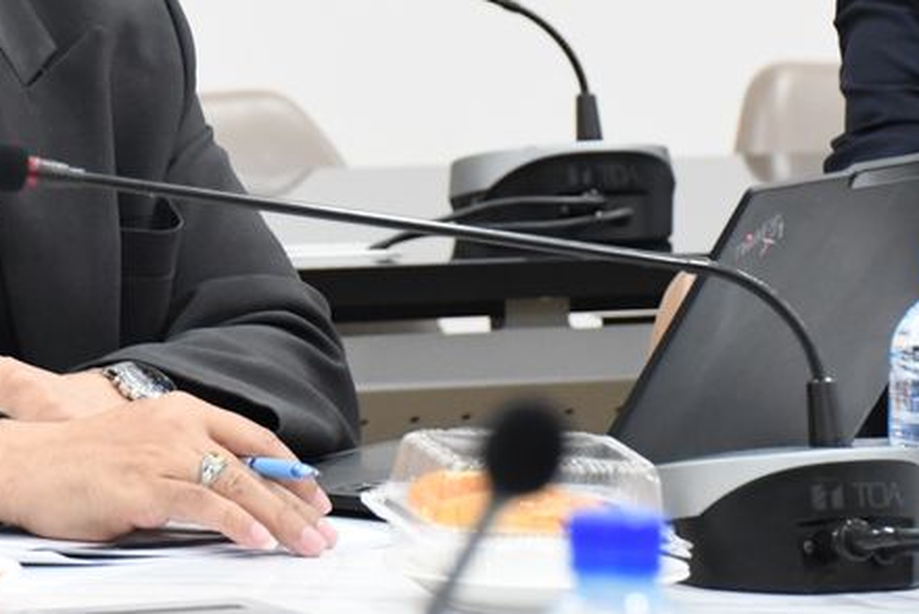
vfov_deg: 3.9
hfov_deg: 5.9
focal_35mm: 349
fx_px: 8915
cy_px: 9
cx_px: -65
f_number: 5.6
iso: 3600
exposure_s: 1/50
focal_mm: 100
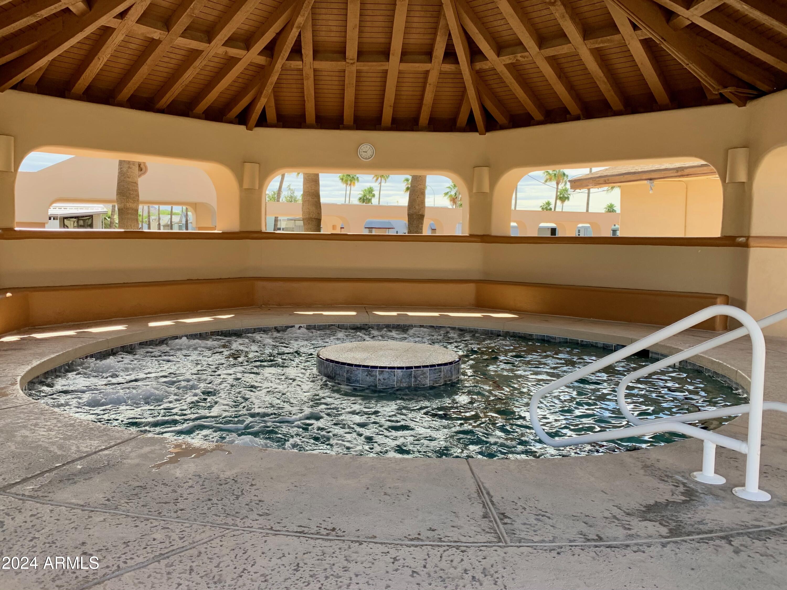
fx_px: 591
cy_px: 295
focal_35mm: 26
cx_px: 394
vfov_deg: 53.1
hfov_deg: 67.3
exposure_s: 1/364
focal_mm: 4.25
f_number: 1.8
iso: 25
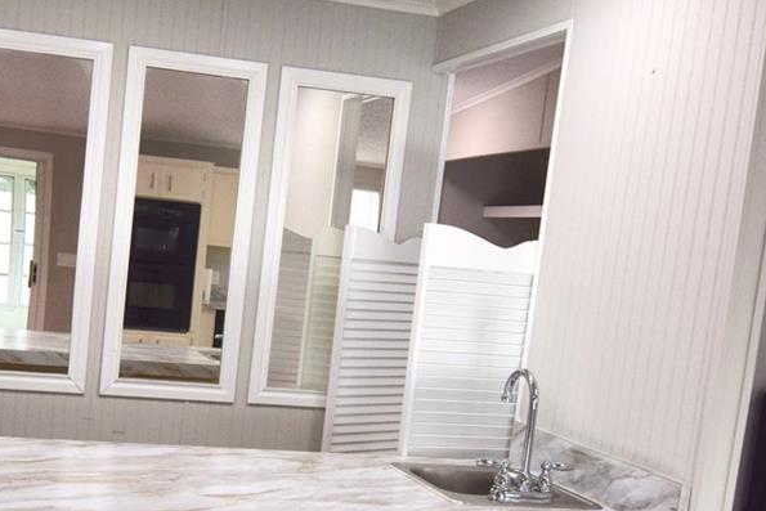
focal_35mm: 44
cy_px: 354
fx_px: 944
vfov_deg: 30.0
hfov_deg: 42.6
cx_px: 179
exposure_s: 1/80
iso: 400
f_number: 8
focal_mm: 11
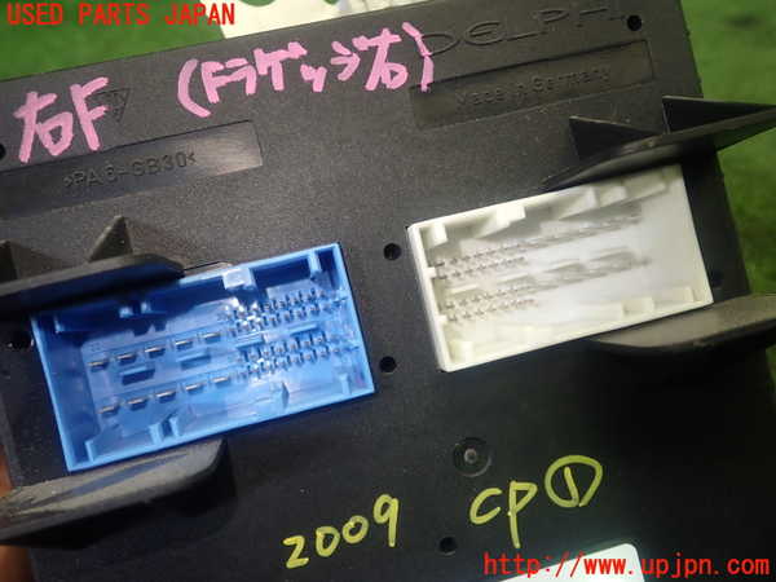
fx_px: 717
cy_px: 291
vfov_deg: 44.2
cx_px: 388
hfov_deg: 56.8
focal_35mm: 32
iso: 160
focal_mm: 5.79
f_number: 2.4
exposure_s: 1/60
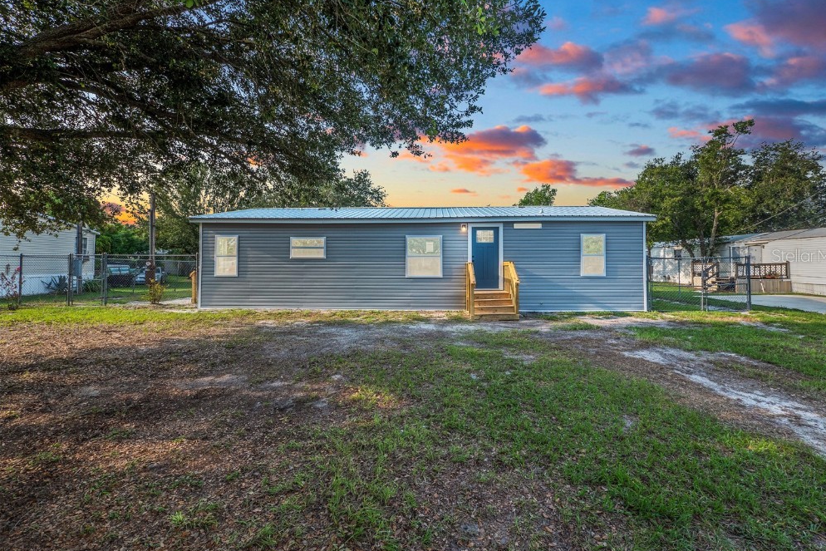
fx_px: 344
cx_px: 425
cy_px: 255
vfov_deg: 77.2
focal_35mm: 15
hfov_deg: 100.4
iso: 200
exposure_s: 1/320
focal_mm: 7
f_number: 5
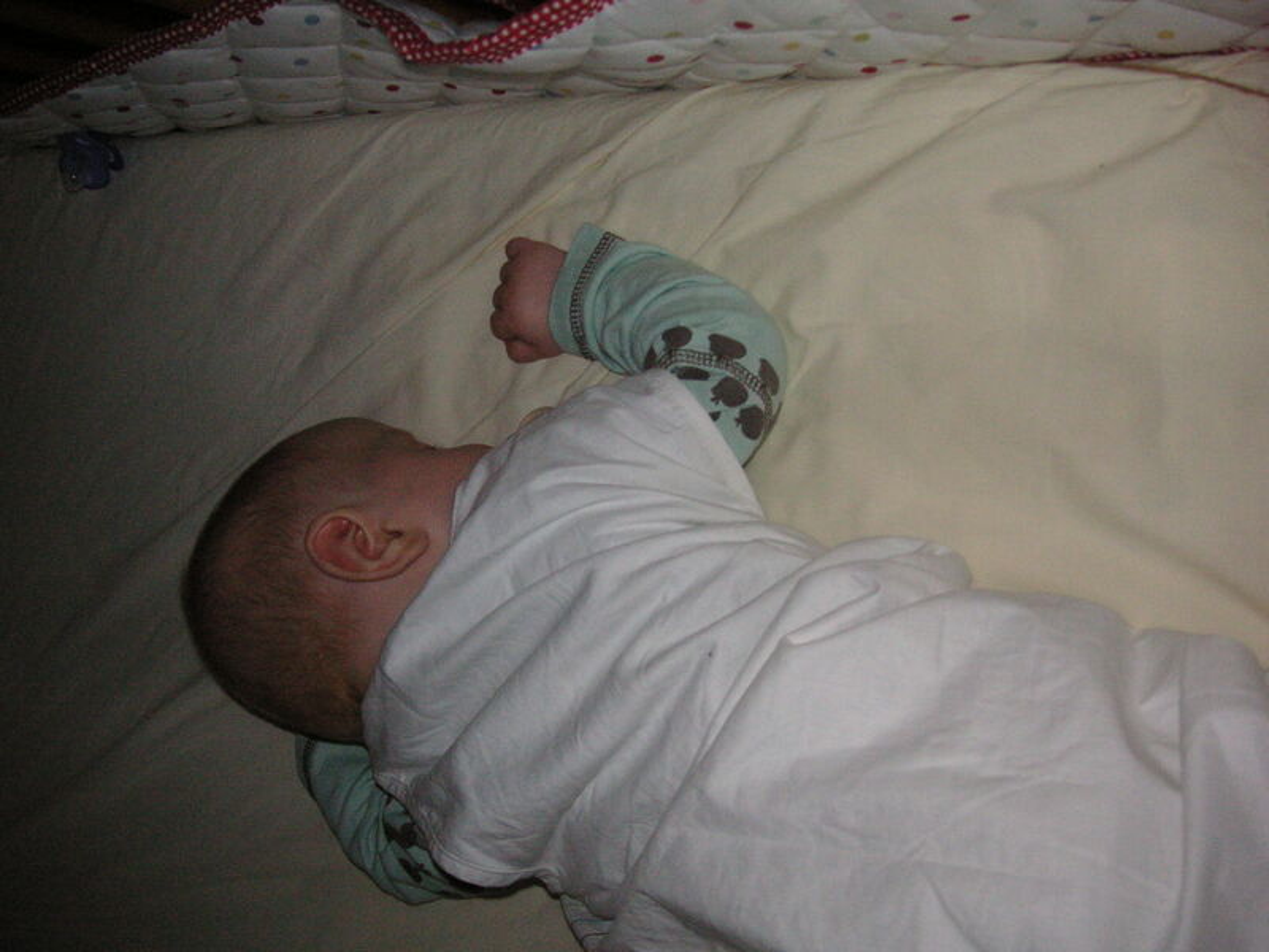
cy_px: 476
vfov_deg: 38.7
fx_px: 1356
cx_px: 634
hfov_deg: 50.1
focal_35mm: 37
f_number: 2.8
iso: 160
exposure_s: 1/45
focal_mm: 6.1
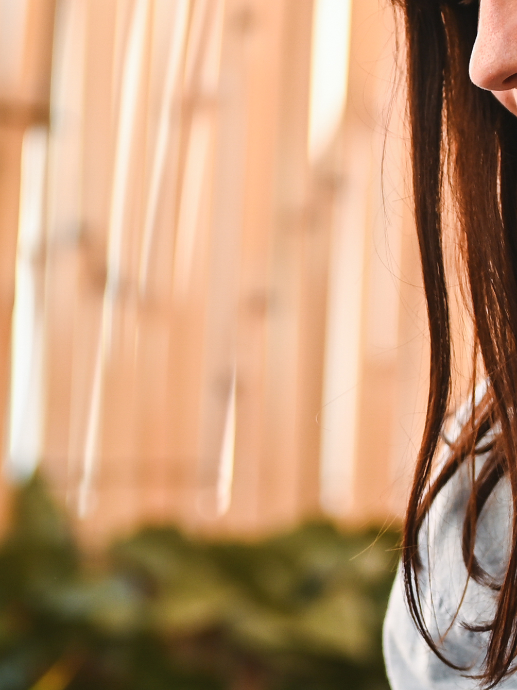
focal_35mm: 217
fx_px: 4322
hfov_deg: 6.8
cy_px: 367
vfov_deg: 9.1
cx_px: 249
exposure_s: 1/800
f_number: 1.8
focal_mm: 50
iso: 100
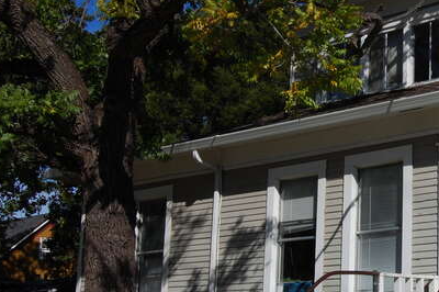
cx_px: 424
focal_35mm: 78
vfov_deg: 17.5
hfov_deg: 25.0
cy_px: 154
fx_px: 950
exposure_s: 1/200
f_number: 16
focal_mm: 26
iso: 200
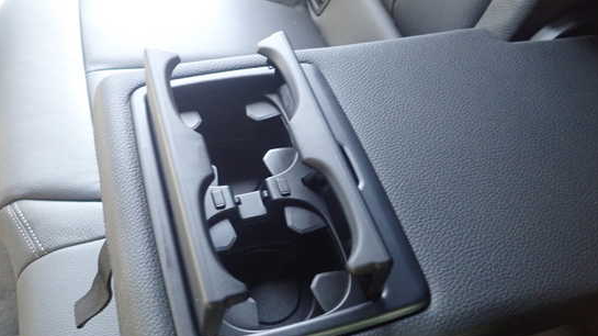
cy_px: 212
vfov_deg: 38.6
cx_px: 274
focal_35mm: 30
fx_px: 475
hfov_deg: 64.2
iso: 800
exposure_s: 1/25
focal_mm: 4.5
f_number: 2
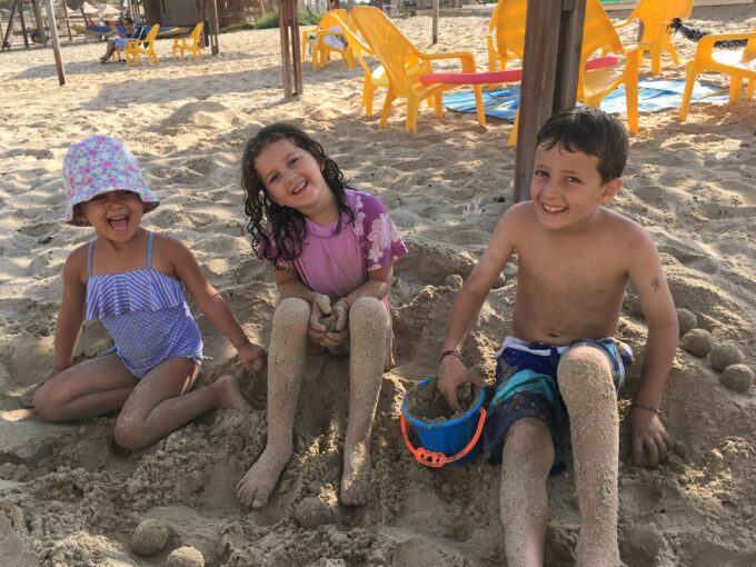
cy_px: 284
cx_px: 378
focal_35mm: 29
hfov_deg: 61.7
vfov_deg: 48.2
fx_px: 633
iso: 25
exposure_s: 1/663
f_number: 2.2
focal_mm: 4.15
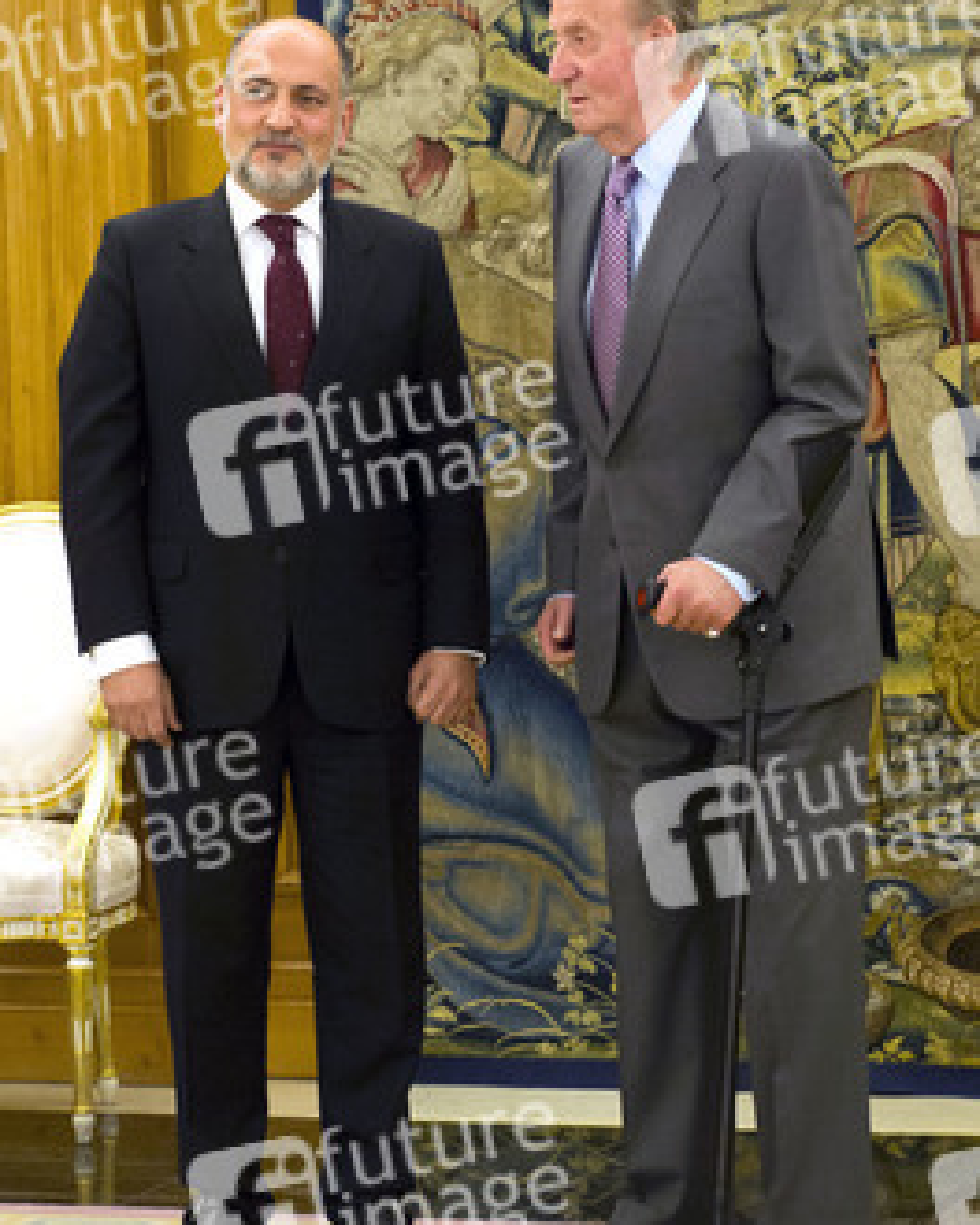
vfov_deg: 13.9
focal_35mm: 139
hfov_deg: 11.1
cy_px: 635
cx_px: 488
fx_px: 5039
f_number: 4.4
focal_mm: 61
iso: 1000
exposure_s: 1/100
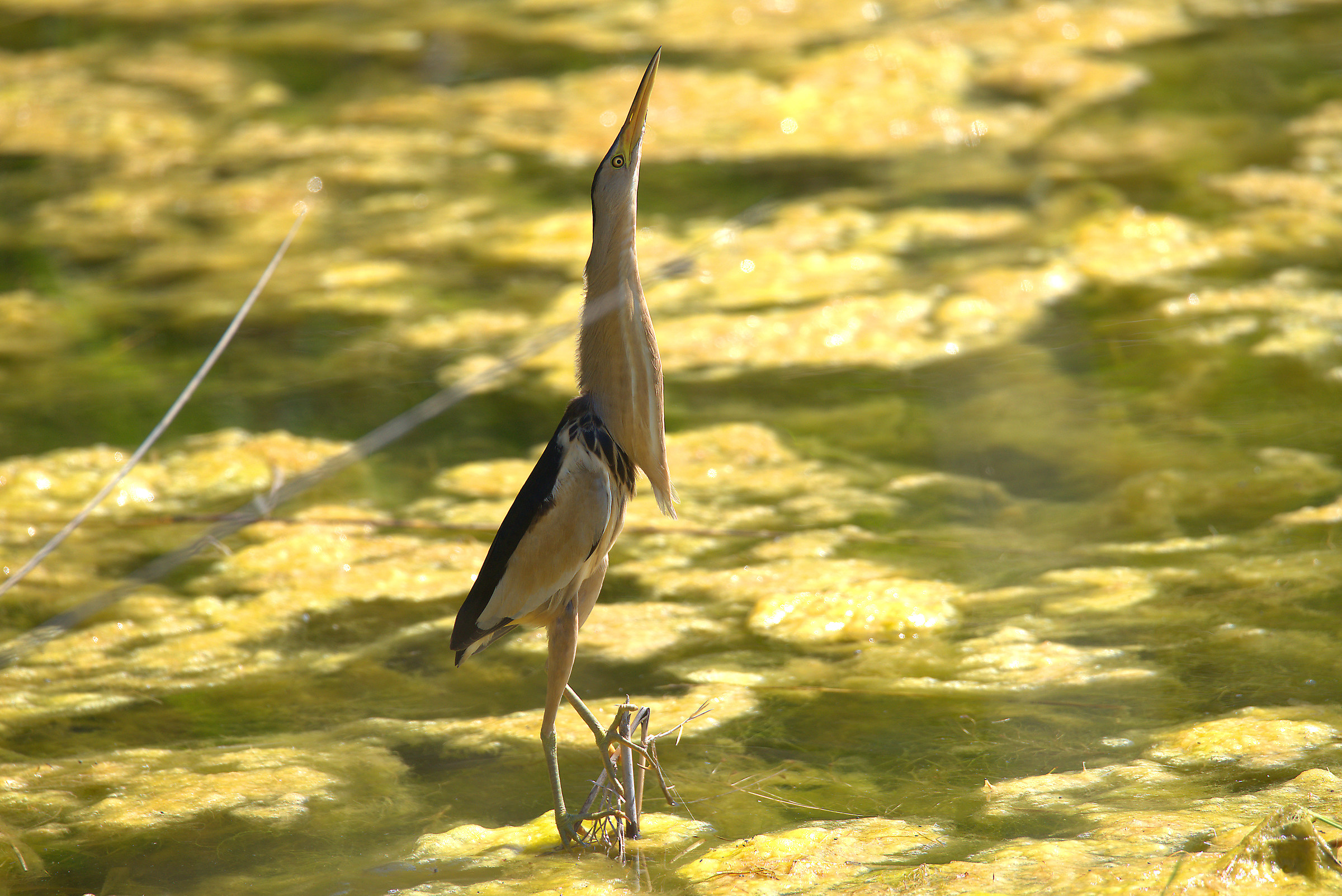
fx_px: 22374
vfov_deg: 2.3
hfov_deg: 3.4
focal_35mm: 600
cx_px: 671
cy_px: 448
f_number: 8
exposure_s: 1/640
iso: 500
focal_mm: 600
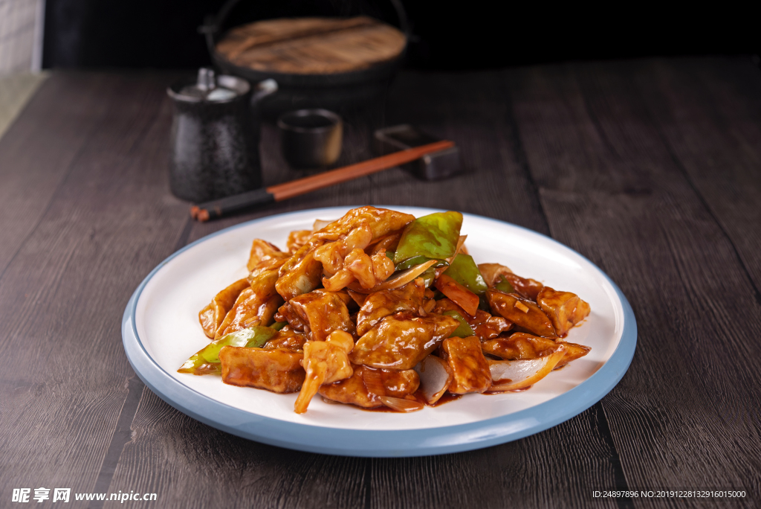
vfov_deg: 22.7
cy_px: 254
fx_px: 1269
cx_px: 380
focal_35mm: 60
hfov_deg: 33.4
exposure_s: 1/125
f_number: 5
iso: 100
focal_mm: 60
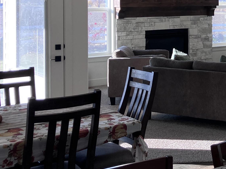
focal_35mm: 76
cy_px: 2
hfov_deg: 23.9
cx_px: 254
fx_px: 496
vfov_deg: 18.9
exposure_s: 1/143
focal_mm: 3.99
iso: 40
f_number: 1.8
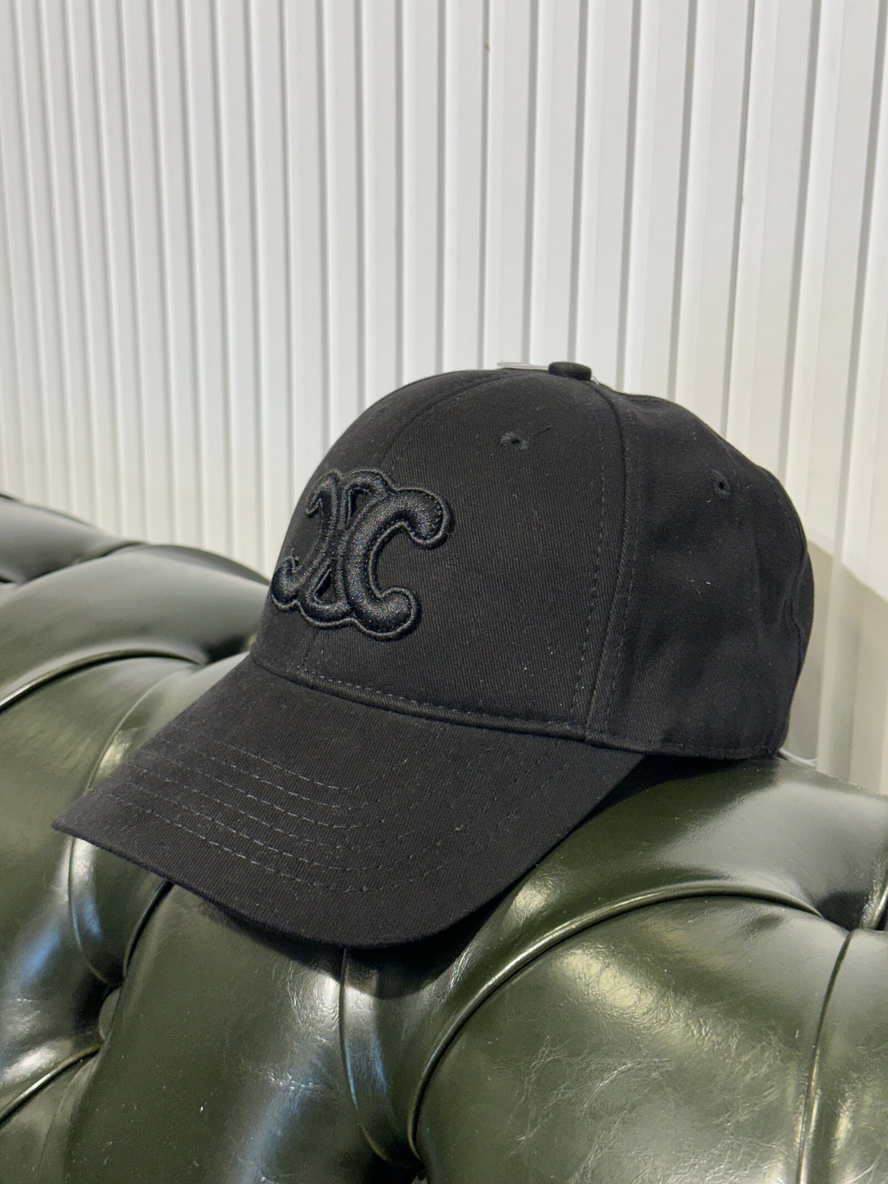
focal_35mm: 48
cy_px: 592
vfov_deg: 39.7
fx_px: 1642
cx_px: 444
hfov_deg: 30.3
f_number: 1.78
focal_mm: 6.86
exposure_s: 1/100
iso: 80
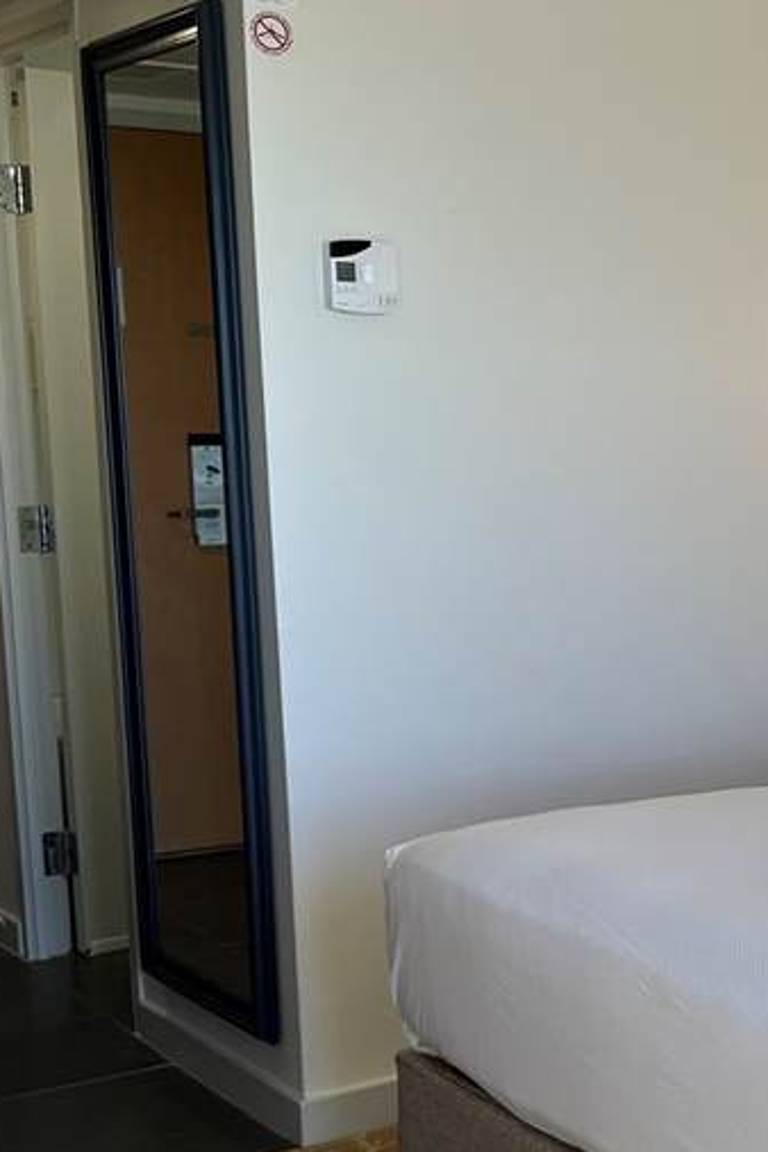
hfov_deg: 19.3
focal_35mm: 63
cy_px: 723
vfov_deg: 31.7
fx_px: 2016
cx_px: 1093
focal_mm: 6.86
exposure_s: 1/120
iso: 64
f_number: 1.78
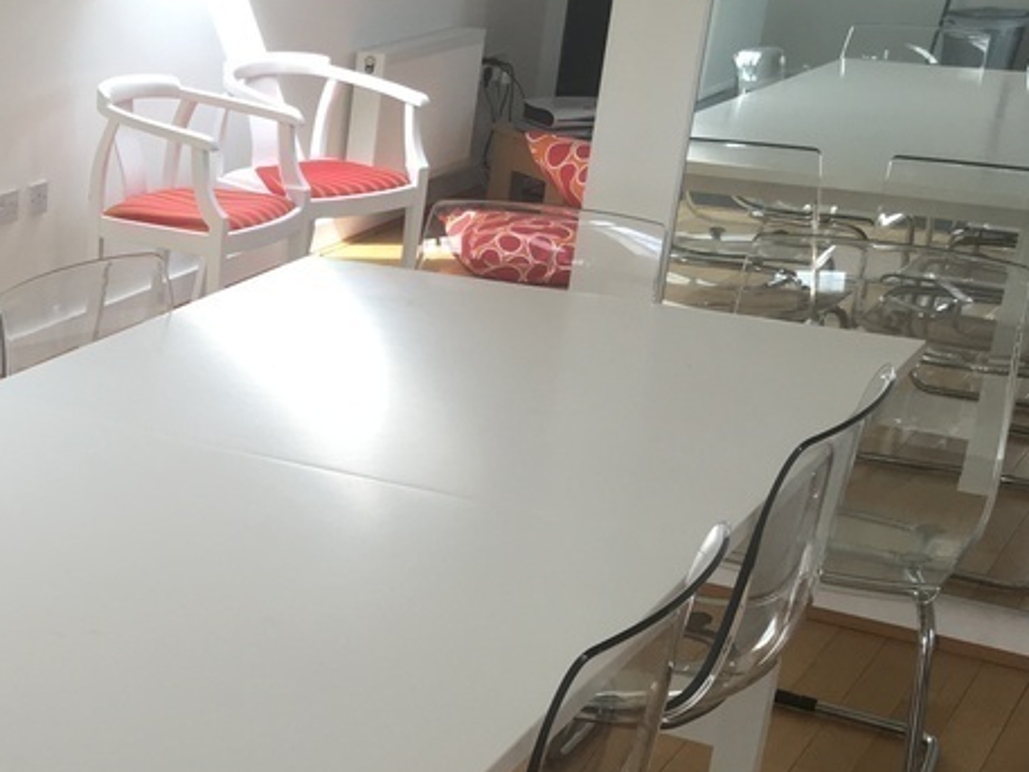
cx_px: -119
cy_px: 617
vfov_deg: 22.3
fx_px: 1933
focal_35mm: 65
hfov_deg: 27.2
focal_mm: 4.15
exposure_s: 1/100
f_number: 2.2
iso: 32
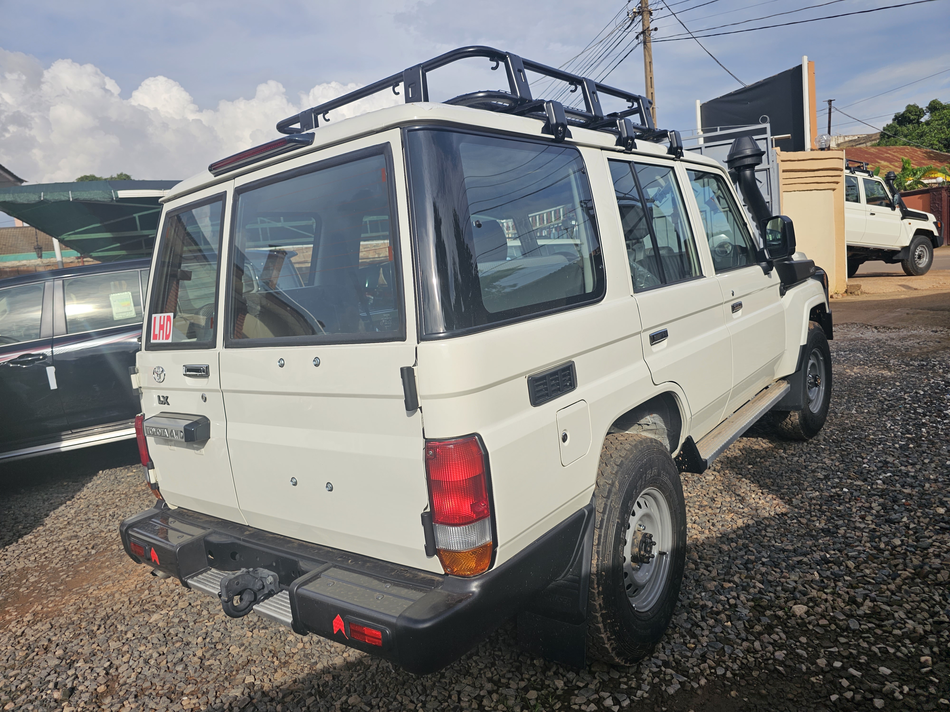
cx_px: 475
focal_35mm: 23
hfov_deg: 73.9
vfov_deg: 58.9
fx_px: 631
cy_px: 356
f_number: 1.7
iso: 10
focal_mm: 6.3
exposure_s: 1/1078
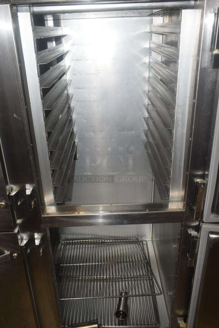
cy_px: 164
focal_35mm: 30
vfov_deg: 61.9
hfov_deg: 43.7
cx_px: 110
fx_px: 273
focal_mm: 20
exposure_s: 1/30
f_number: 5.6
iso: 200
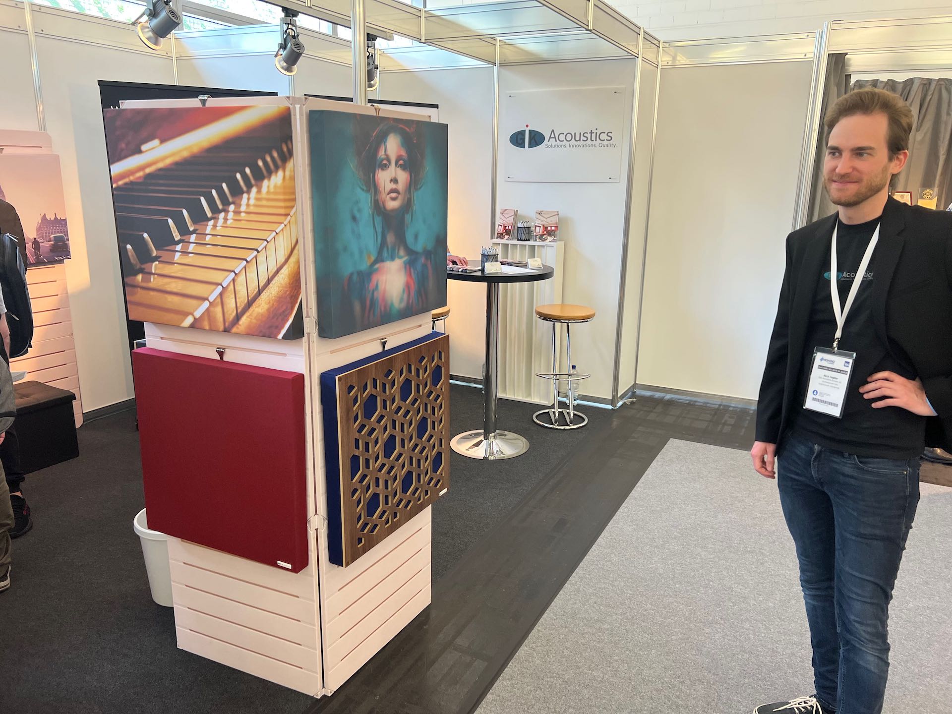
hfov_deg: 67.3
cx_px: 476
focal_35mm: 26
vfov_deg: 53.1
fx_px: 715
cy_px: 357
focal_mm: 5.7
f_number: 1.5
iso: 100
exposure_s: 1/100
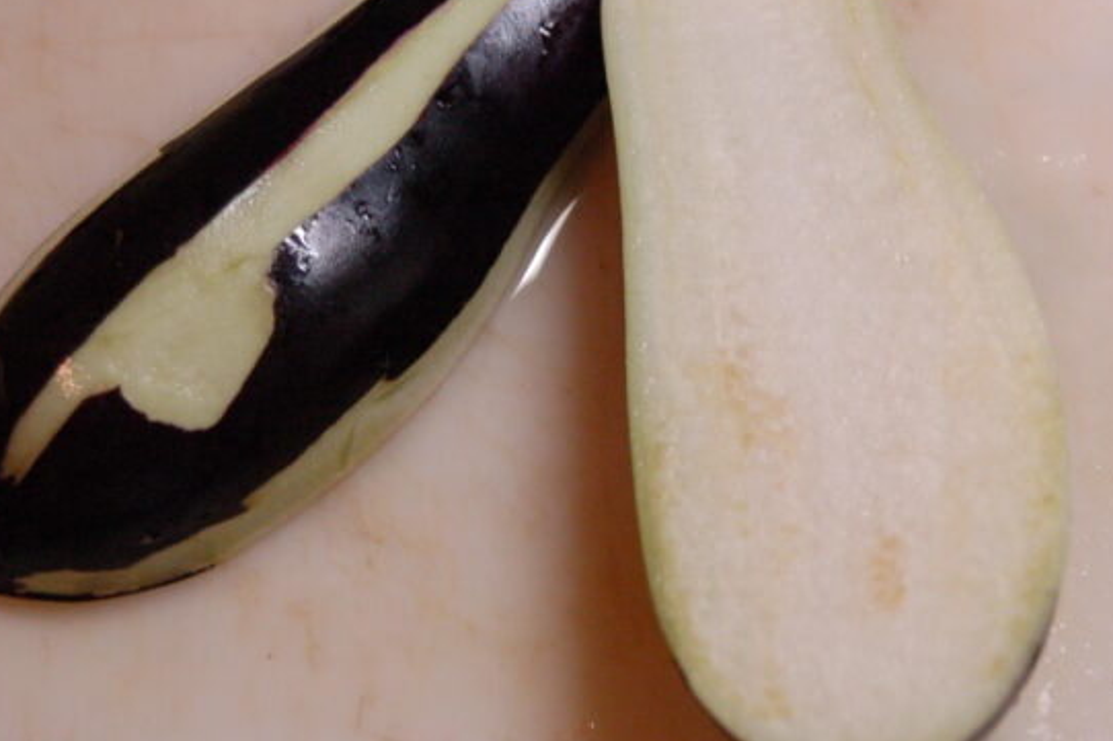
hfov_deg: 16.8
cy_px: 289
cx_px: 600
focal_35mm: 122
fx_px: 3762
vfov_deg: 11.2
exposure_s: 1/60
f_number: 5.3
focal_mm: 55
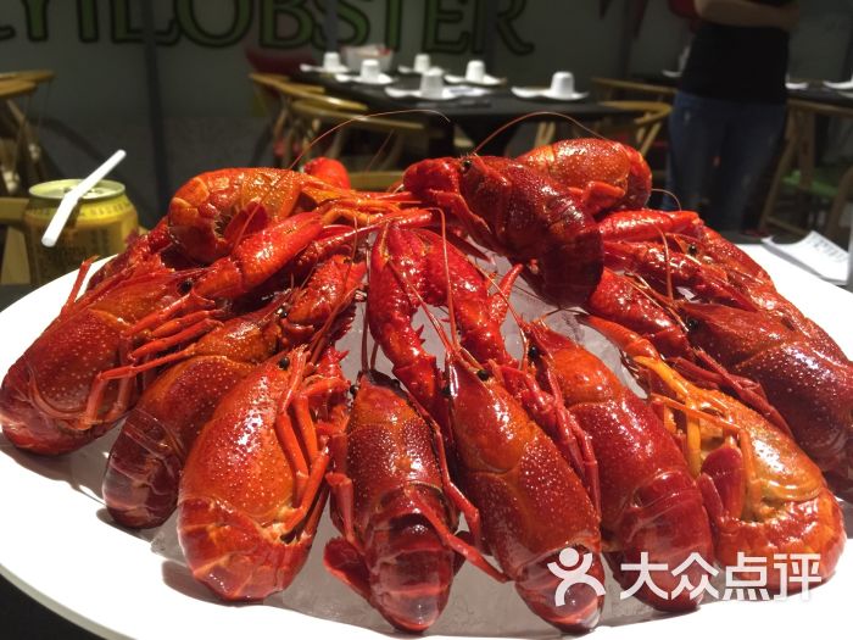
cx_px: 426
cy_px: 320
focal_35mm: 29
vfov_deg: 48.2
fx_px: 715
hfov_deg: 61.7
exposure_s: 1/10
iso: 100
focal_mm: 4.15
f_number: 2.2
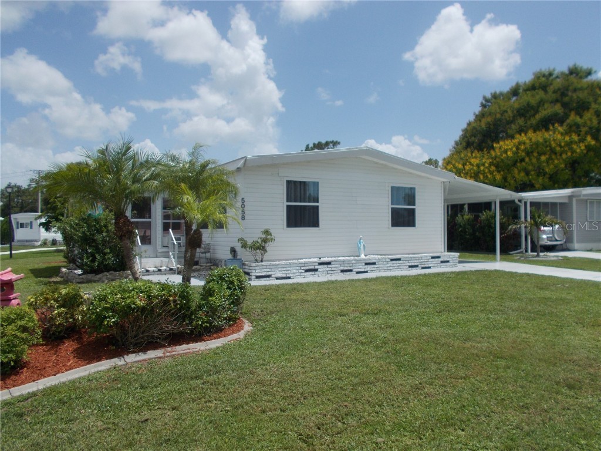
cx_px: 300
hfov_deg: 67.3
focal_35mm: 26
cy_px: 226
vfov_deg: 53.1
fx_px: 451
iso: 80
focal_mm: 4.6
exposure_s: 1/250
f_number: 8
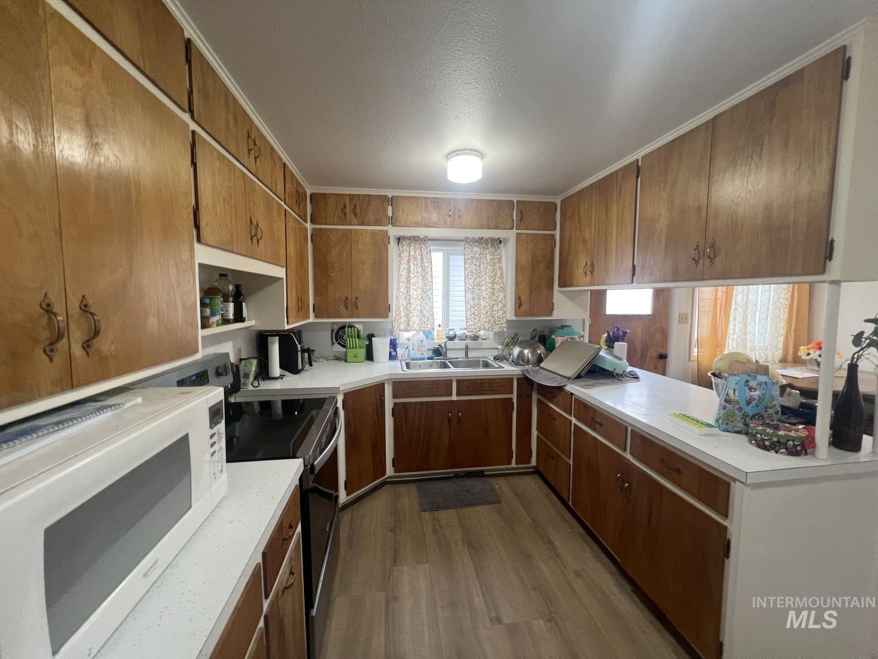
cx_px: 439
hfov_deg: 106.2
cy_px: 330
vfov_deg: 89.9
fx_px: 330
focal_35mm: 13
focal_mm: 1.57
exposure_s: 1/60
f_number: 1.8
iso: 125
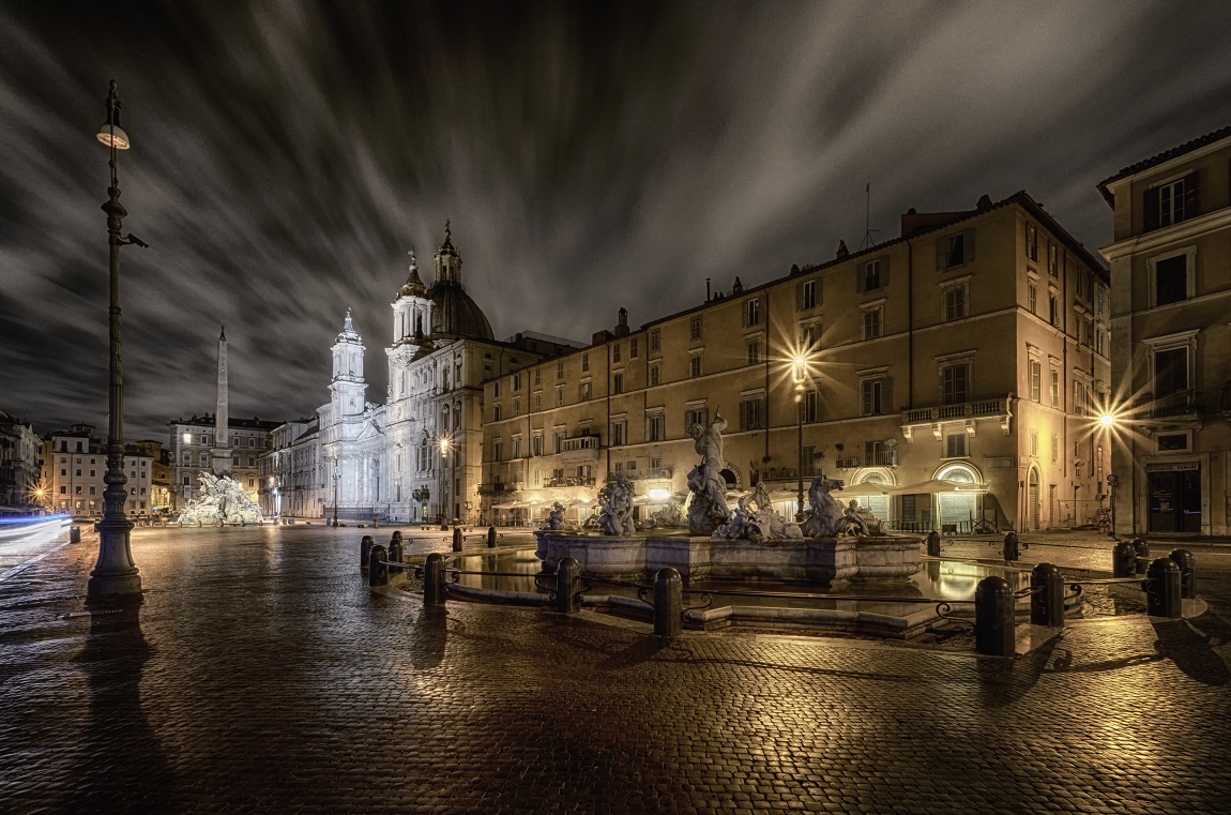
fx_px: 512
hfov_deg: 100.5
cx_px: 616
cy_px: 408
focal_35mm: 15
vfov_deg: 77.0
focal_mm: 10
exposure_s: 30
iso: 100
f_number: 10
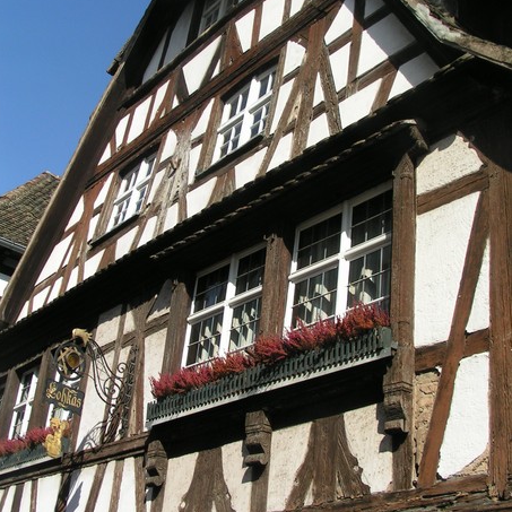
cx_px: 254
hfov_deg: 34.7
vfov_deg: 34.6
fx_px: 820
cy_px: 230
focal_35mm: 49
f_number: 5.6
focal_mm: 6.3
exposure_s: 1/320
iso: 50
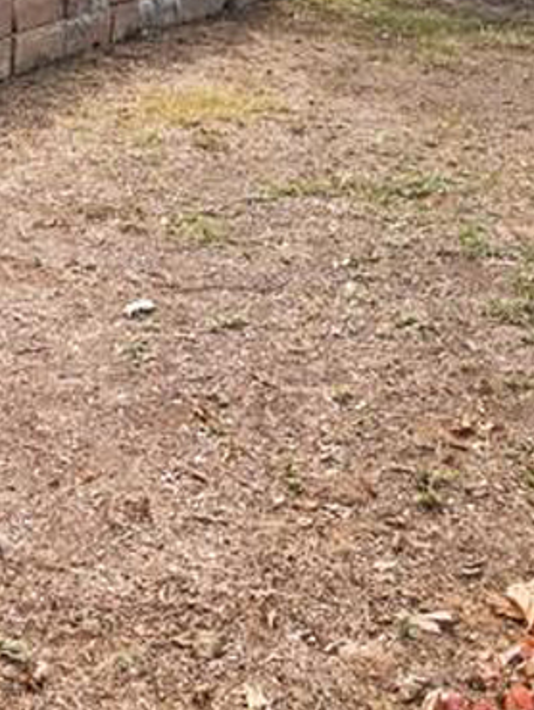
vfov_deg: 20.3
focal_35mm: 84
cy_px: -320
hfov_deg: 17.4
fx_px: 1726
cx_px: 74
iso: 200
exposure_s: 1/8000
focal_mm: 7
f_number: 4
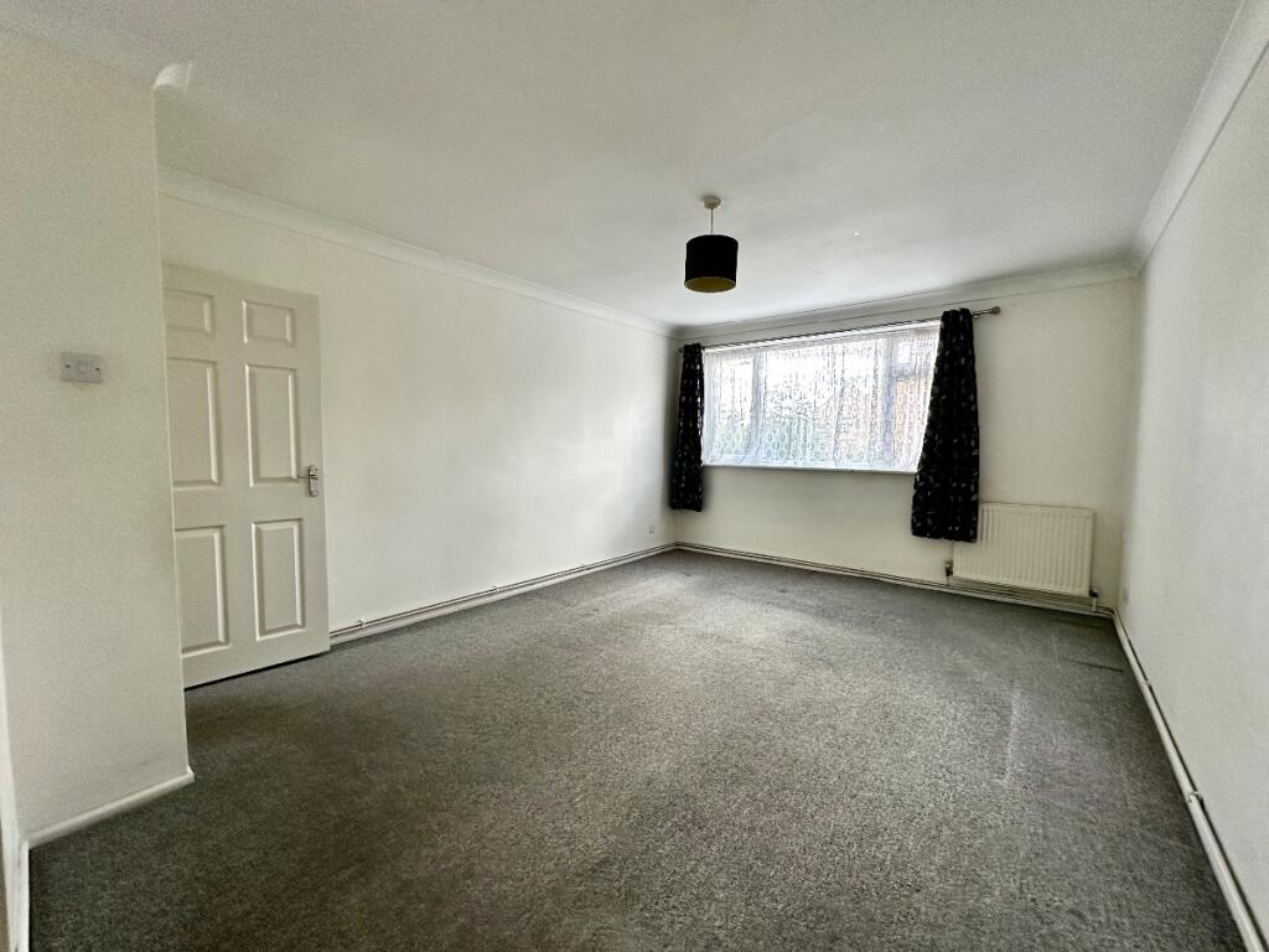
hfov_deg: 102.1
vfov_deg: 85.7
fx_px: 513
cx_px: 634
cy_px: 476
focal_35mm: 14
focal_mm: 2.22
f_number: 2.2
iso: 160
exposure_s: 1/99
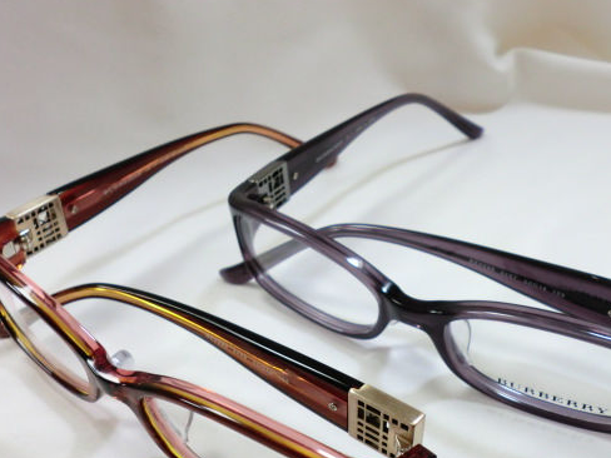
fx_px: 741
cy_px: 293
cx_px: 337
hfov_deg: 44.7
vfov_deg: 34.1
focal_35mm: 42
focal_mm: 5.8
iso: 125
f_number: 3.5
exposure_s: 1/60
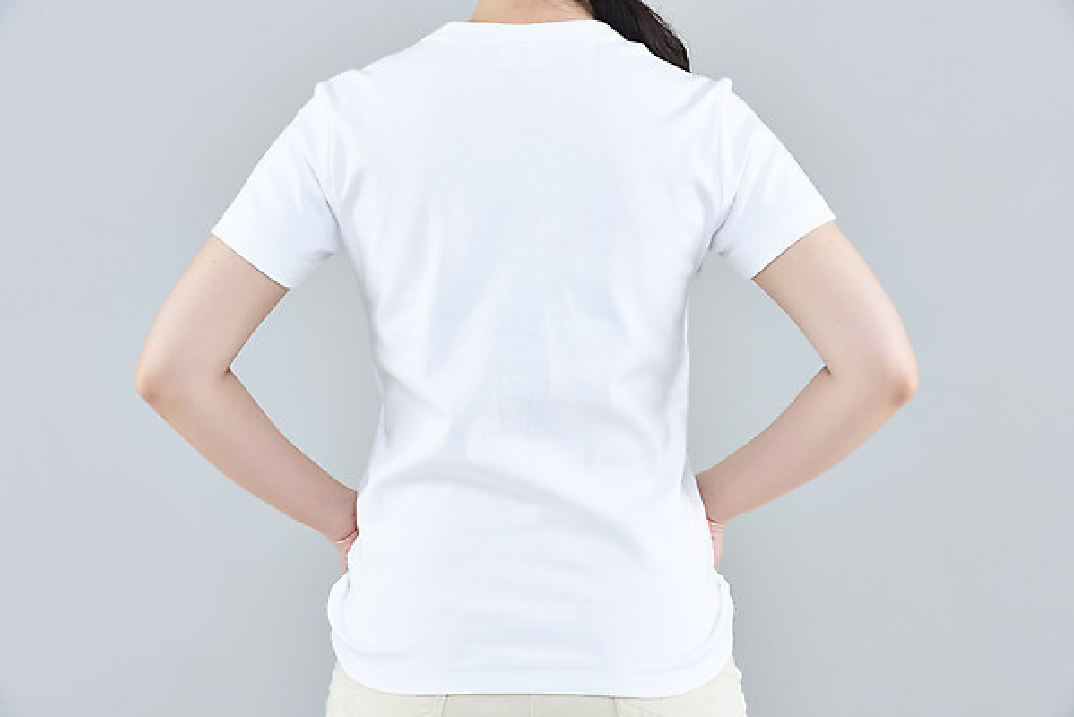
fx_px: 4775
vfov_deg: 8.6
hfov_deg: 12.8
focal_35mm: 160
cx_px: 537
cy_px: 358
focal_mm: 160
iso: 100
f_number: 16
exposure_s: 1/125
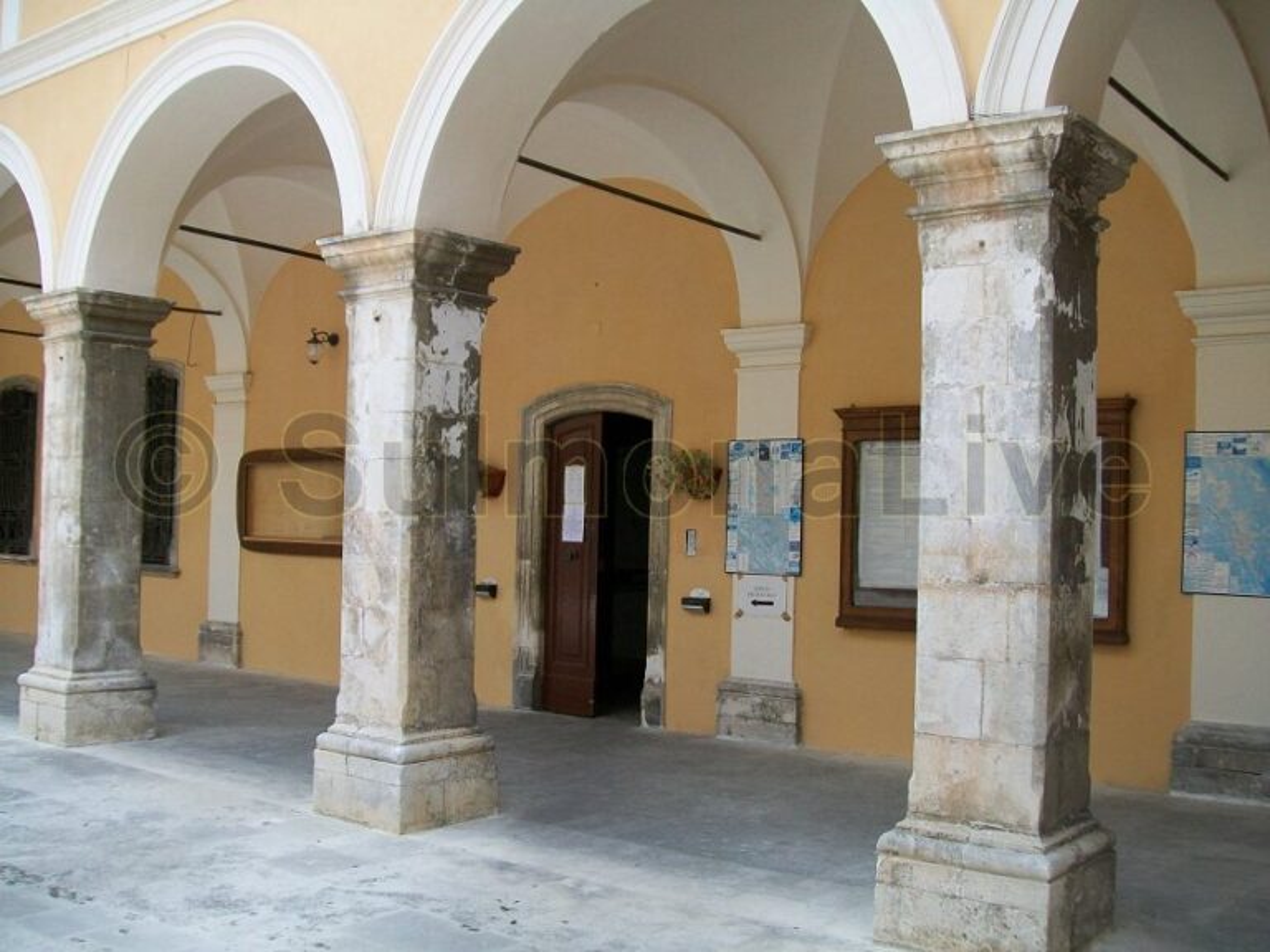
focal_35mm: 36
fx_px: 1321
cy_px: 476
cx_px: 635
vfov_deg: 39.7
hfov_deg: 51.4
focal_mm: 6
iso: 64
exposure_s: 1/400
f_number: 2.7
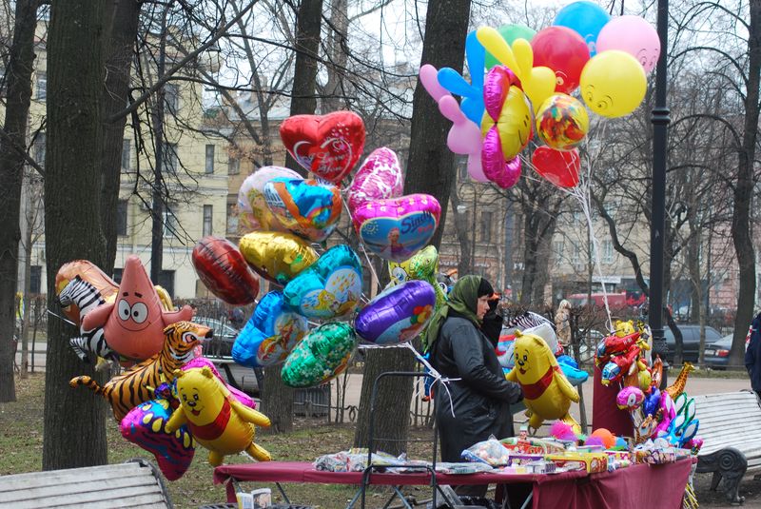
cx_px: 380
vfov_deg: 13.1
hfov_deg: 19.4
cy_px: 254
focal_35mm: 105
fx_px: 2222
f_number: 6.3
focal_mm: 70
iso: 200
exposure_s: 1/125
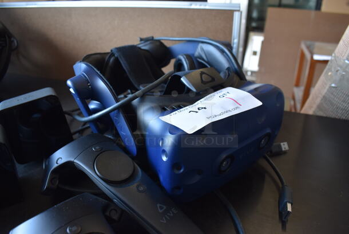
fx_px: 262
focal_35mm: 27
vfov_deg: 48.0
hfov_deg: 67.3
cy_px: 117
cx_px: 174
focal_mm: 18
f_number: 5.6
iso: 450
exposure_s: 1/60
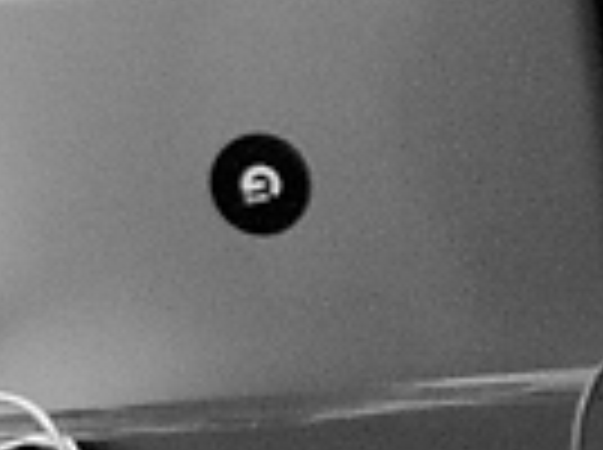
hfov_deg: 8.8
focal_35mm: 194
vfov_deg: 7.6
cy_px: -122
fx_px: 3373
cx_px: -1058
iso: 1600
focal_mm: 20
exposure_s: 1/80
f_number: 1.8
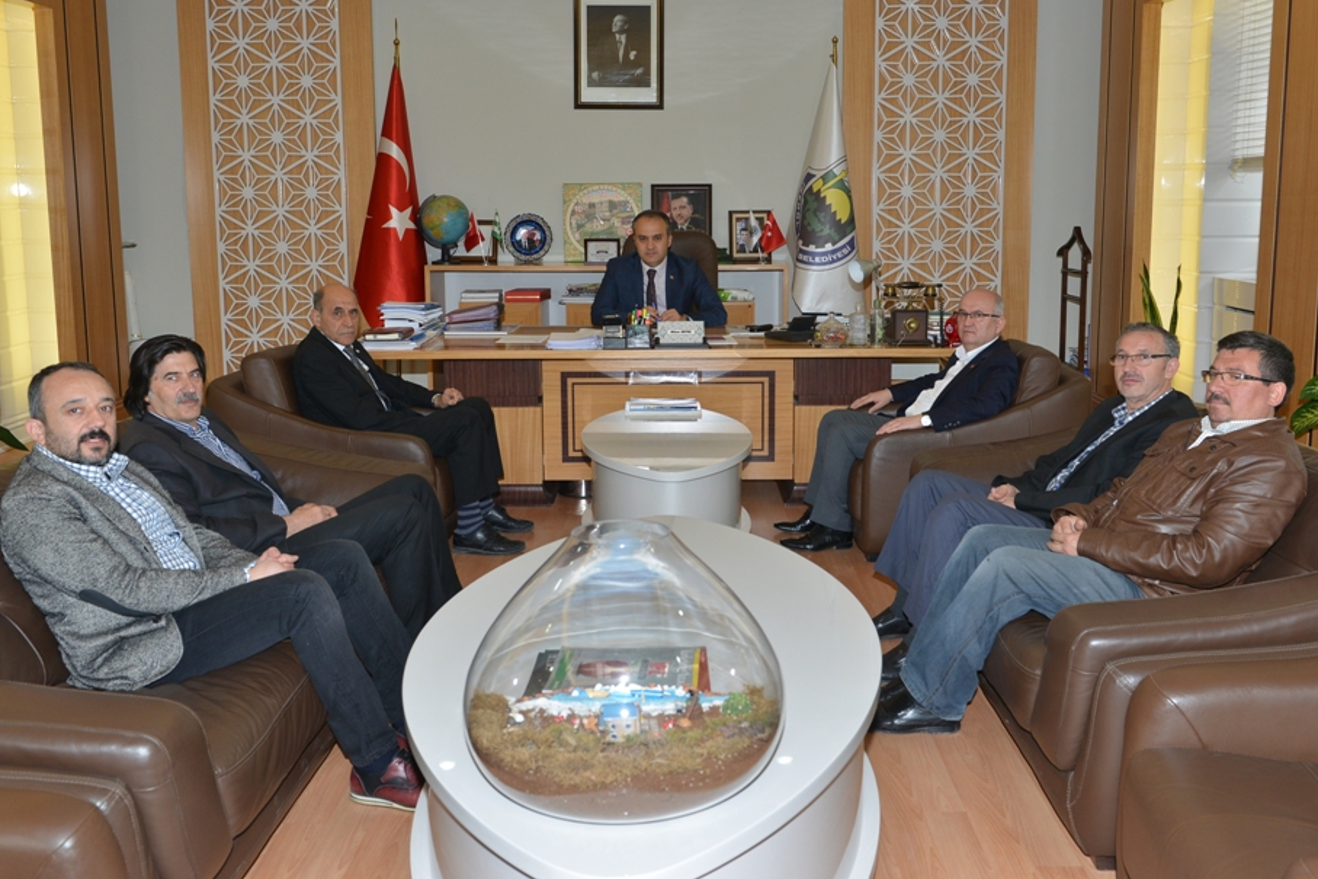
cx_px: 683
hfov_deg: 54.4
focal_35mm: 35
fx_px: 1282
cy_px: 384
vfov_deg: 37.8
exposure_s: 1/80
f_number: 6.3
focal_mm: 31
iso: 640
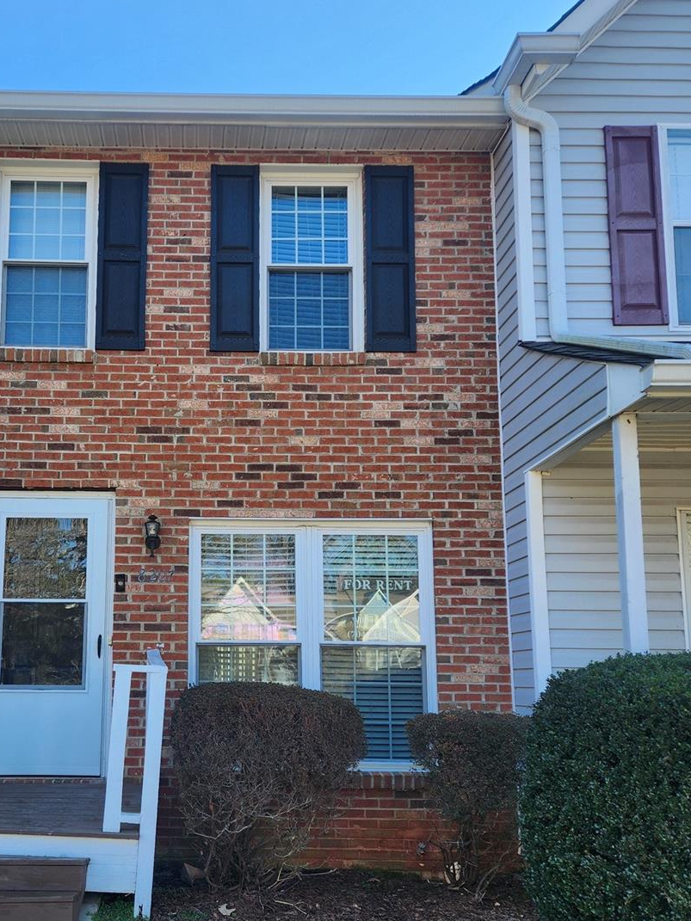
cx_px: 209
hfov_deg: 42.1
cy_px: 551
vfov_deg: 55.0
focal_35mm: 33
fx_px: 878
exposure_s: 1/378
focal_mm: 5.4
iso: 20
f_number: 1.8
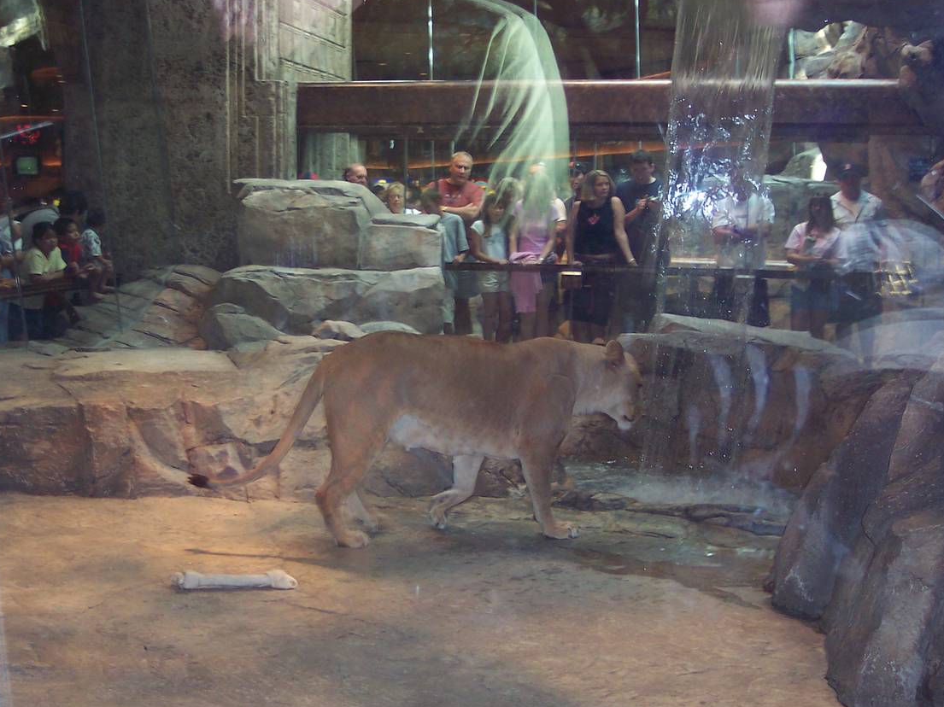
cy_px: 407
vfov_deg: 26.5
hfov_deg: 34.7
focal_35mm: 55
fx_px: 1499
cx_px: 335
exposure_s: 1/30
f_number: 2.8
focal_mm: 8
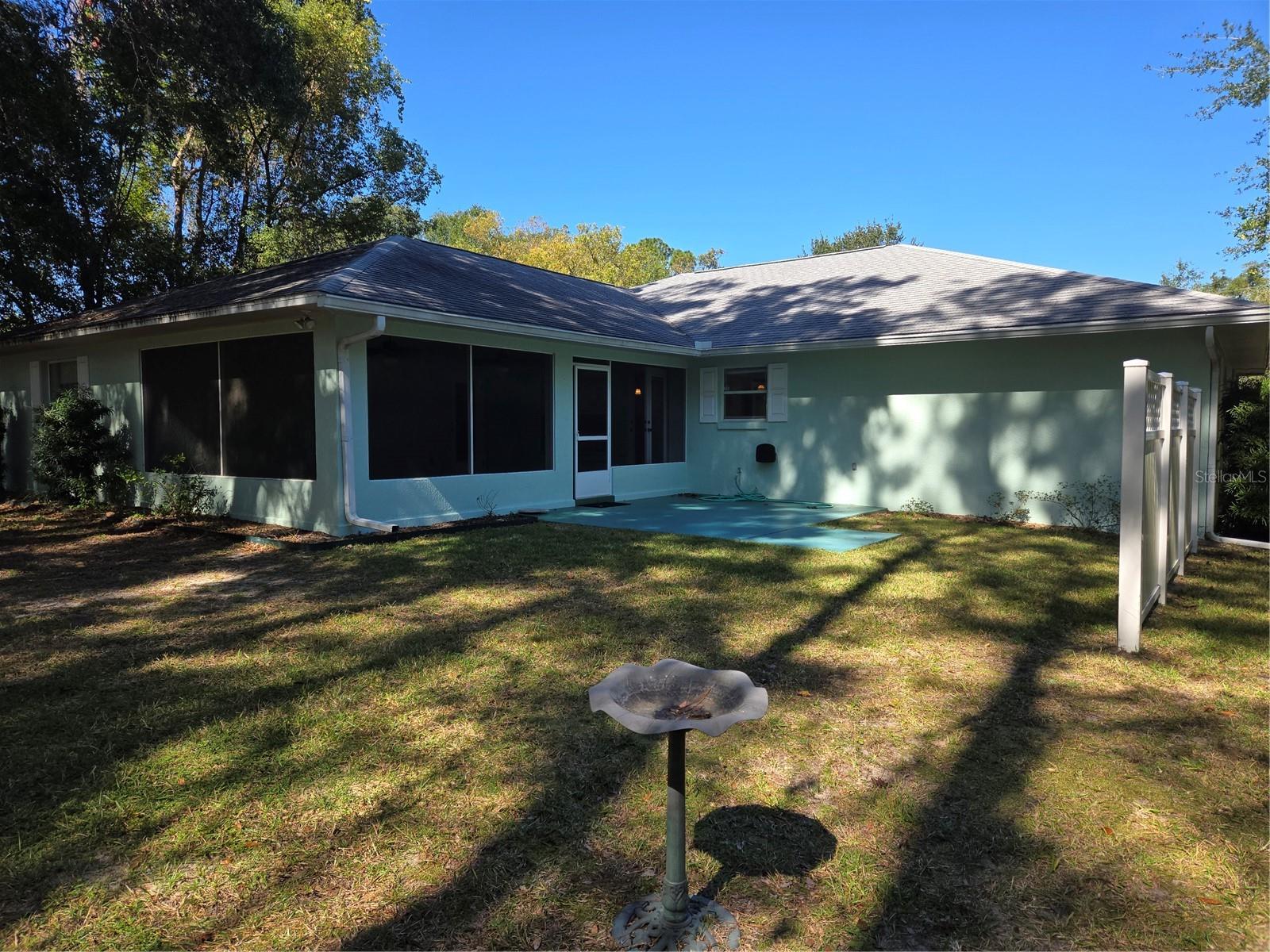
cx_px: 635
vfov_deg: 58.9
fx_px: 844
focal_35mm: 23
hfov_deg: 73.9
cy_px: 476
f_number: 1.8
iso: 25
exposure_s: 1/781
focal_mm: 5.4
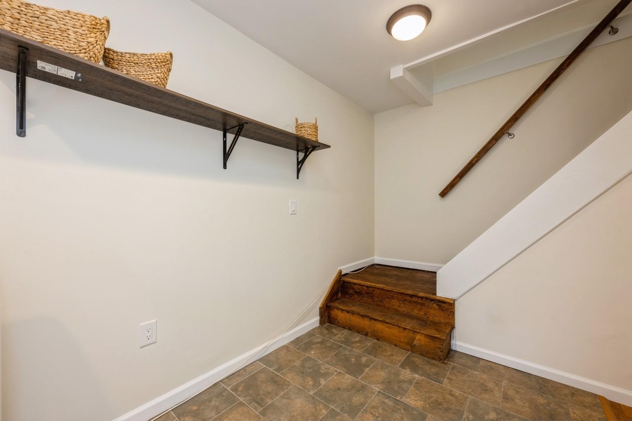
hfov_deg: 104.3
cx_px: 316
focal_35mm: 14
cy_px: 210
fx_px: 246
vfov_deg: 81.2
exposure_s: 1/4
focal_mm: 14
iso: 400
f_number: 11
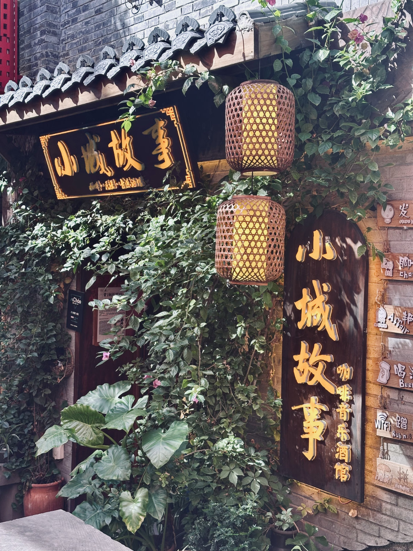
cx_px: 206
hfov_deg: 30.3
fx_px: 764
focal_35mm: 48
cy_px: 276
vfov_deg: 39.7
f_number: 1.8
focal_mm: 6.9
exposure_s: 1/421
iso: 64
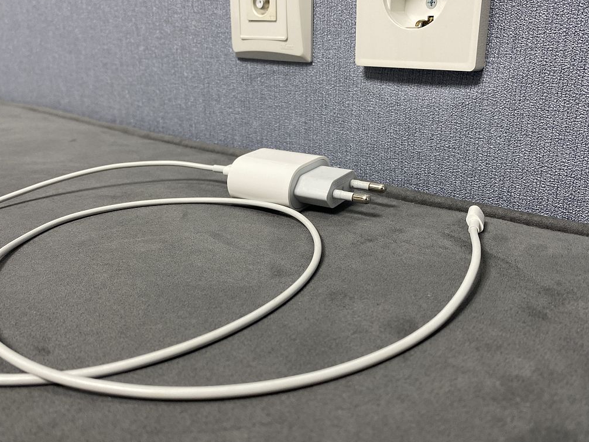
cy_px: 217
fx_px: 528
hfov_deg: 58.3
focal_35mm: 31
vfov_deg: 45.5
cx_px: 281
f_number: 1.8
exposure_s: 1/60
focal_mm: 4.25
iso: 80
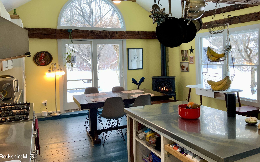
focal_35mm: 31
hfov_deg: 61.2
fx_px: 220
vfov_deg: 40.5
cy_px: 67
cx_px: 130
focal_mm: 3
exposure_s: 1/120
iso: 32
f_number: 1.8
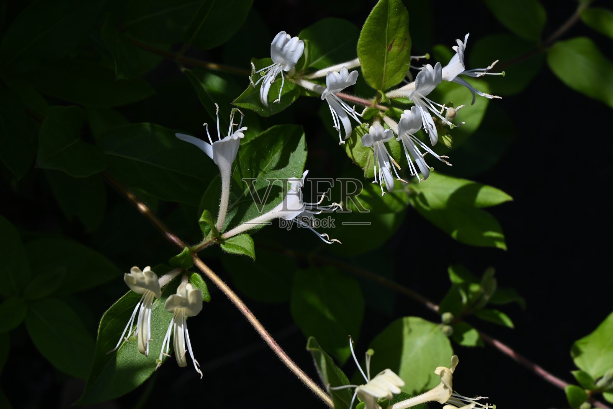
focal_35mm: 170
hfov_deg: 12.1
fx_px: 2896
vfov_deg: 8.1
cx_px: 306
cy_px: 204
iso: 200
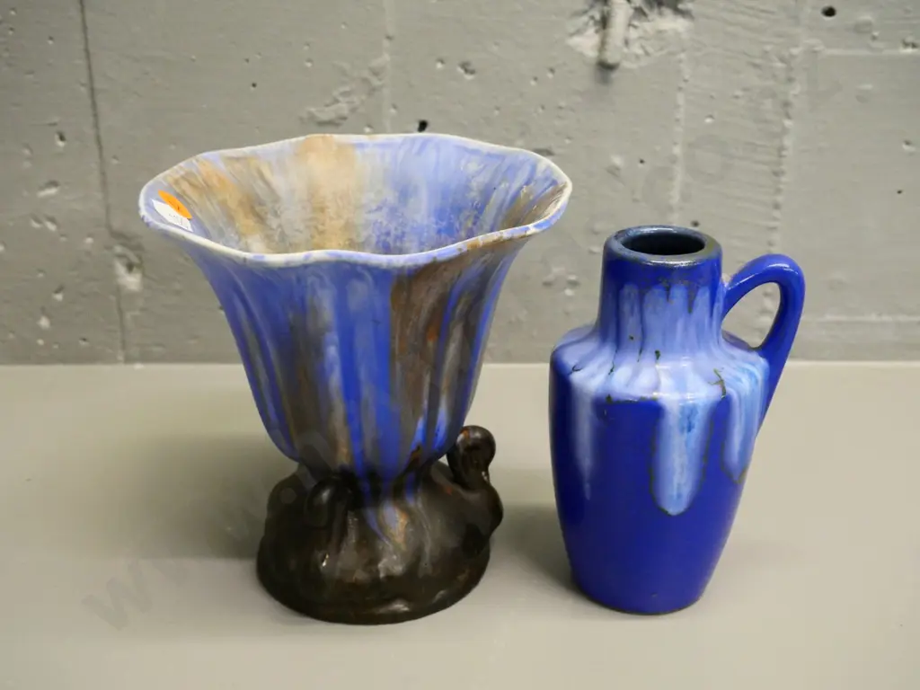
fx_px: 1169
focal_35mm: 44
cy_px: 345
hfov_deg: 42.9
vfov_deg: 32.9
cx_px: 460
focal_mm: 22
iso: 3200
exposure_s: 1/80
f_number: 6.3
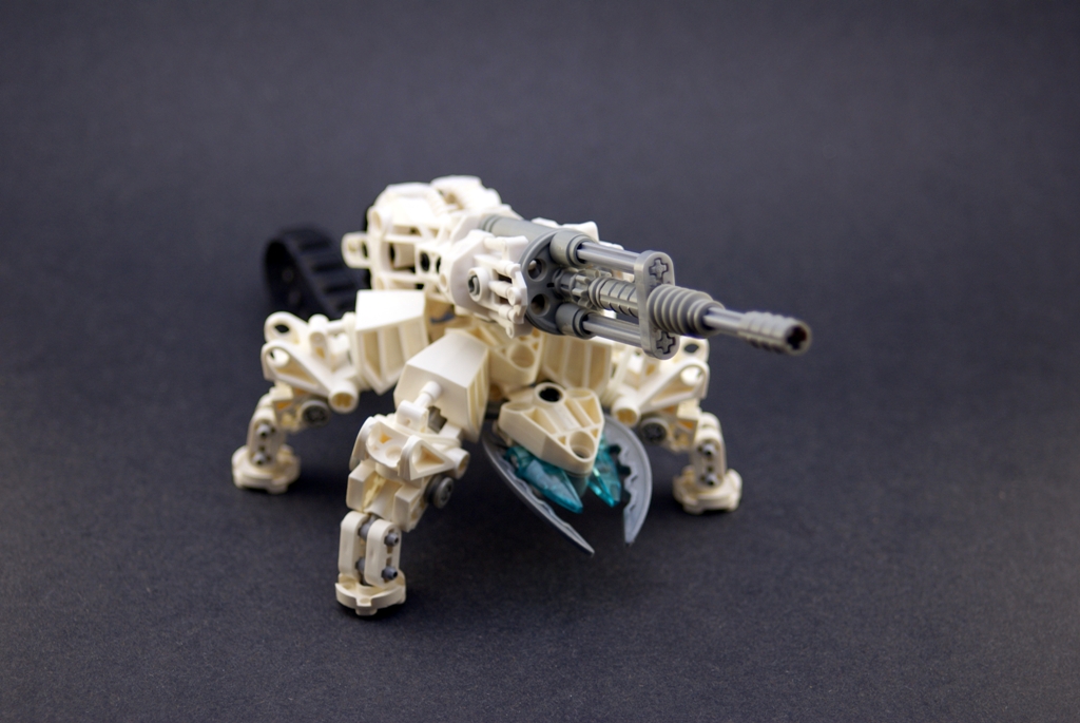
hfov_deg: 19.4
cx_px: 540
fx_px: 3153
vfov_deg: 13.1
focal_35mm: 105
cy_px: 362
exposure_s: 1/60
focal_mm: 70
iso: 100
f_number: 4
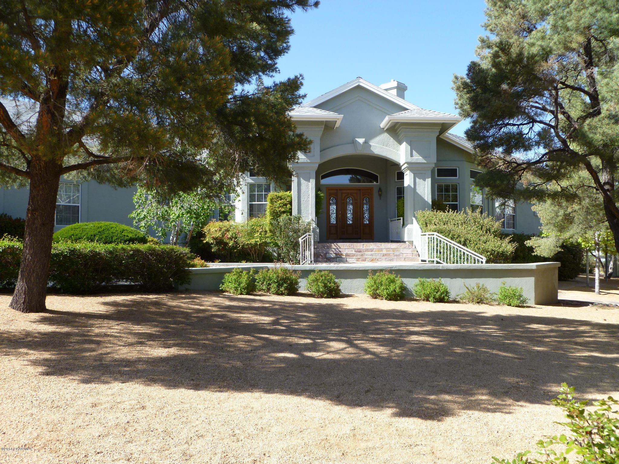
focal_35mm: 28
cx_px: 310
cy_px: 232
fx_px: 501
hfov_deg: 63.4
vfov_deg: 49.7
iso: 80
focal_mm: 5
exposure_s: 1/320
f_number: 3.3
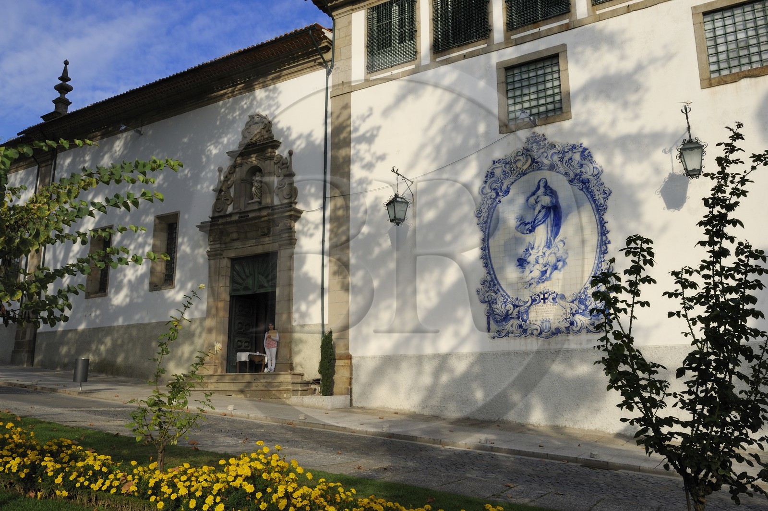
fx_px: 618
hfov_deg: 63.7
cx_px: 384
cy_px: 256
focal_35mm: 29
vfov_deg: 44.9
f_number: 16
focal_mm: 29
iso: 400
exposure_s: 1/160
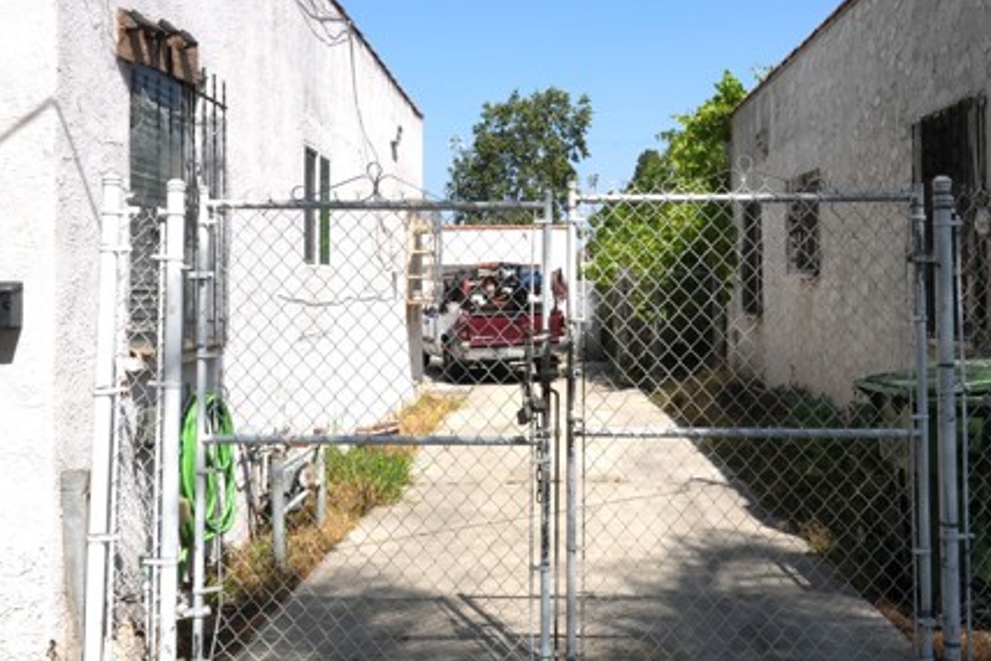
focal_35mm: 36
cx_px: 555
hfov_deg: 53.0
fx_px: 991
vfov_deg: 36.8
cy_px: 266
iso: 125
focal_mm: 16
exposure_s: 1/60.1
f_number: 22
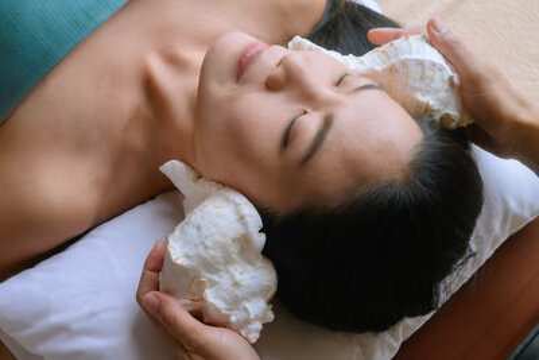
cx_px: 270
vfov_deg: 21.9
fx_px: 929
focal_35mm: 62
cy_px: 180
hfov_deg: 32.4
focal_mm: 62
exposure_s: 1/200
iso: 1600
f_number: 9
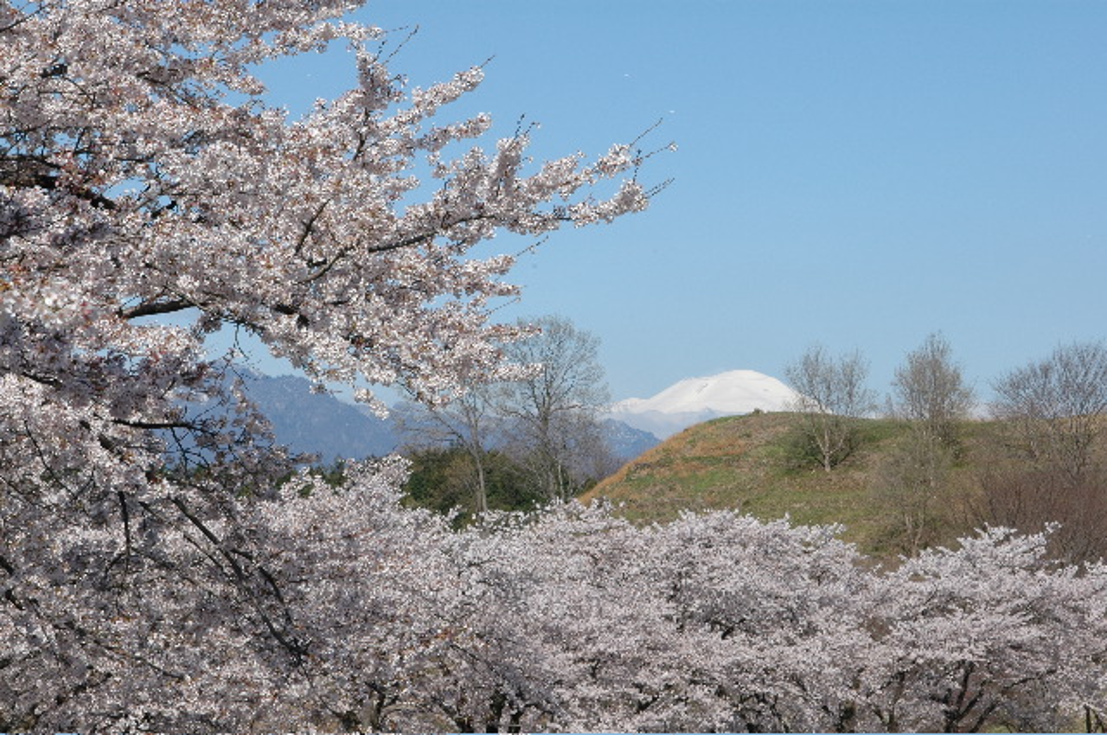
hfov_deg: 19.5
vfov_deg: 13.0
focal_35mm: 105
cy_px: 368
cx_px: 554
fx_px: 3225
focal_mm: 70
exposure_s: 1/100
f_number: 20
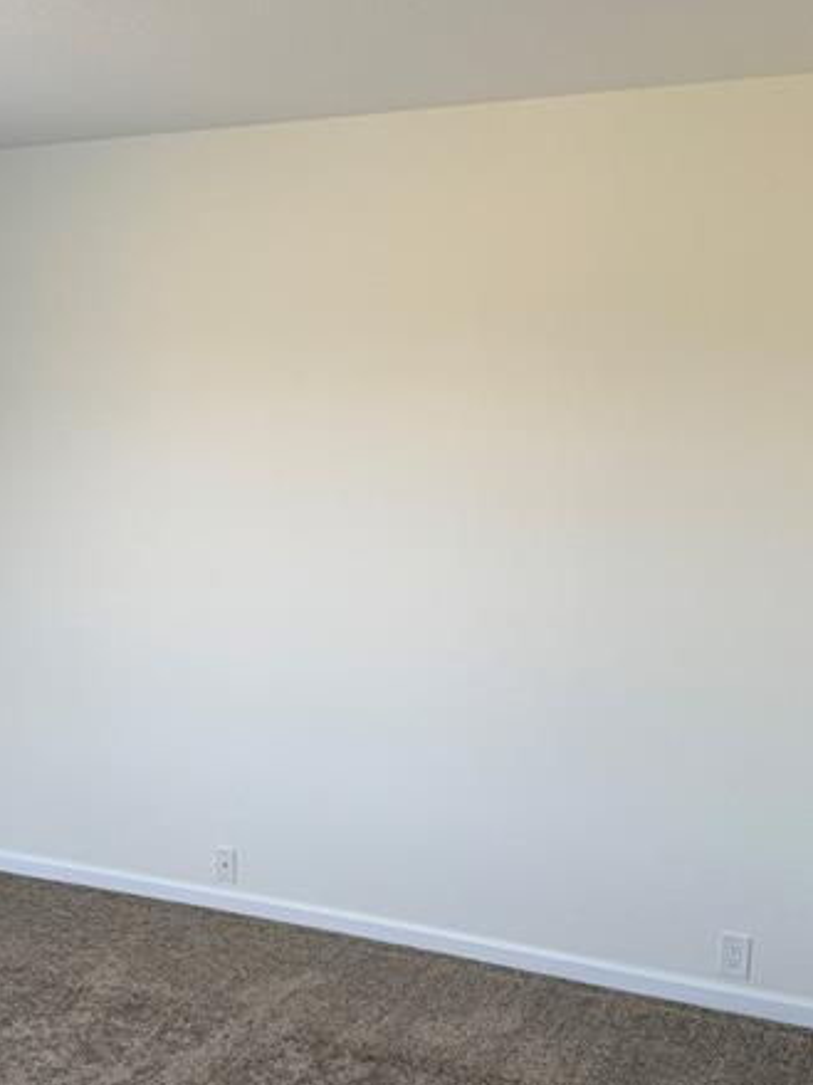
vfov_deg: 44.3
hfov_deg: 34.3
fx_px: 1316
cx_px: 347
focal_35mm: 42
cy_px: 707
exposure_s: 1/121
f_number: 1.78
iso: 64
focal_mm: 6.76
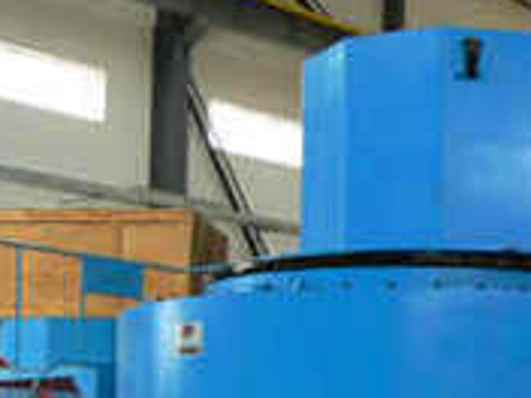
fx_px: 1396
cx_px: 493
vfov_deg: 15.7
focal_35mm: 91
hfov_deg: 21.0
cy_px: 466
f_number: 3.2
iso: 100
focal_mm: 6
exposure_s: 1/60
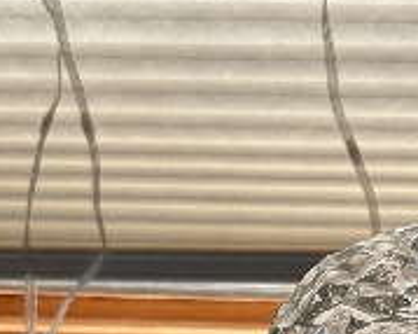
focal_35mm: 101
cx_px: 476
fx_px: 1249
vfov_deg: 14.3
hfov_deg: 18.2
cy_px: 490
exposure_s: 1/139
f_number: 1.8
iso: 16
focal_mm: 3
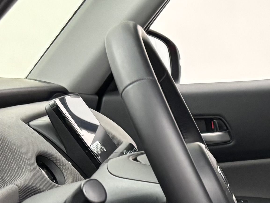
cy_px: 281
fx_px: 1006
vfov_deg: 11.1
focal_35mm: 129
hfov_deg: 14.9
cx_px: 309
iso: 500
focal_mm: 5.96
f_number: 1.6
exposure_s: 1/40
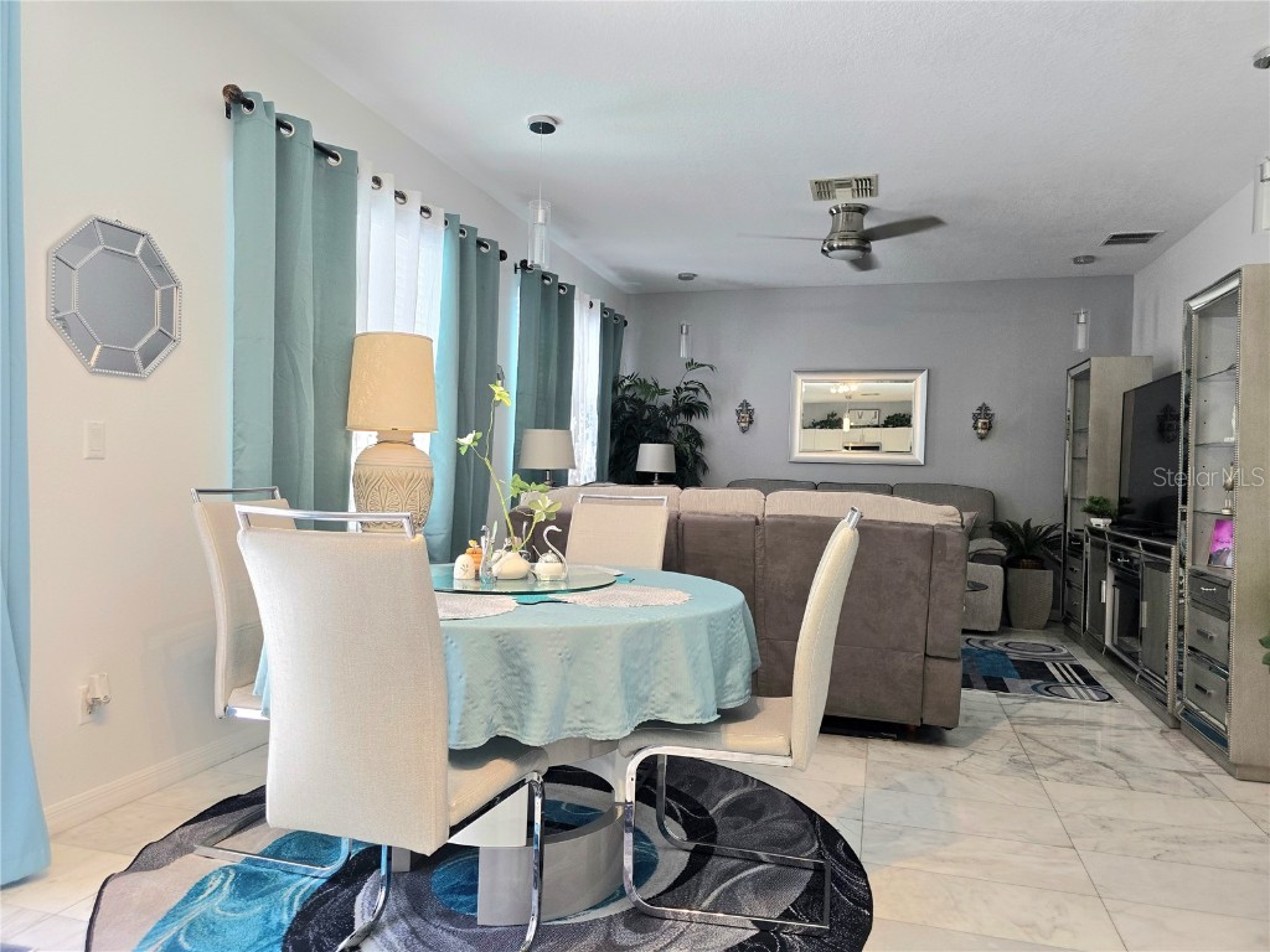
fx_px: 844
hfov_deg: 73.9
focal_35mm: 23
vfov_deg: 58.9
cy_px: 476
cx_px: 635
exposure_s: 1/120
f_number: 1.7
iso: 200
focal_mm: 6.3
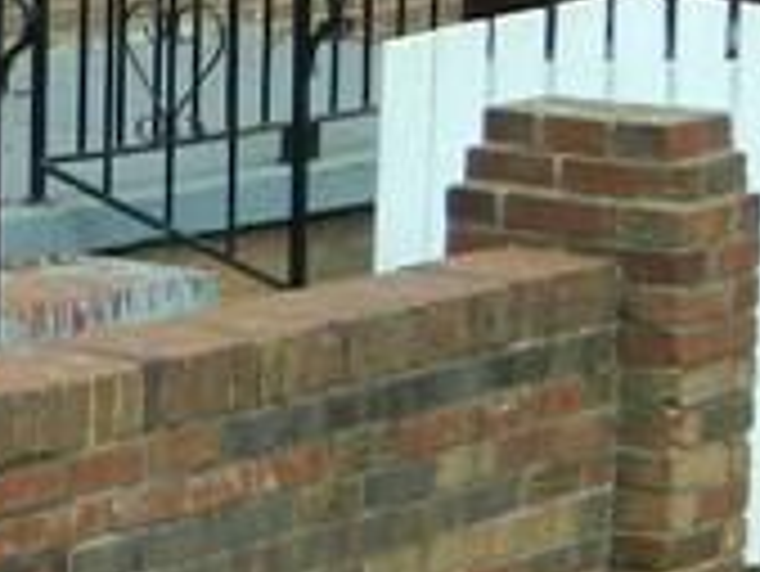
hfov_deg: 7.6
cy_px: 50
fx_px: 5449
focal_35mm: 248
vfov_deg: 6.0
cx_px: -787
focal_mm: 7.3
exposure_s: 1/250
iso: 80
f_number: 3.5
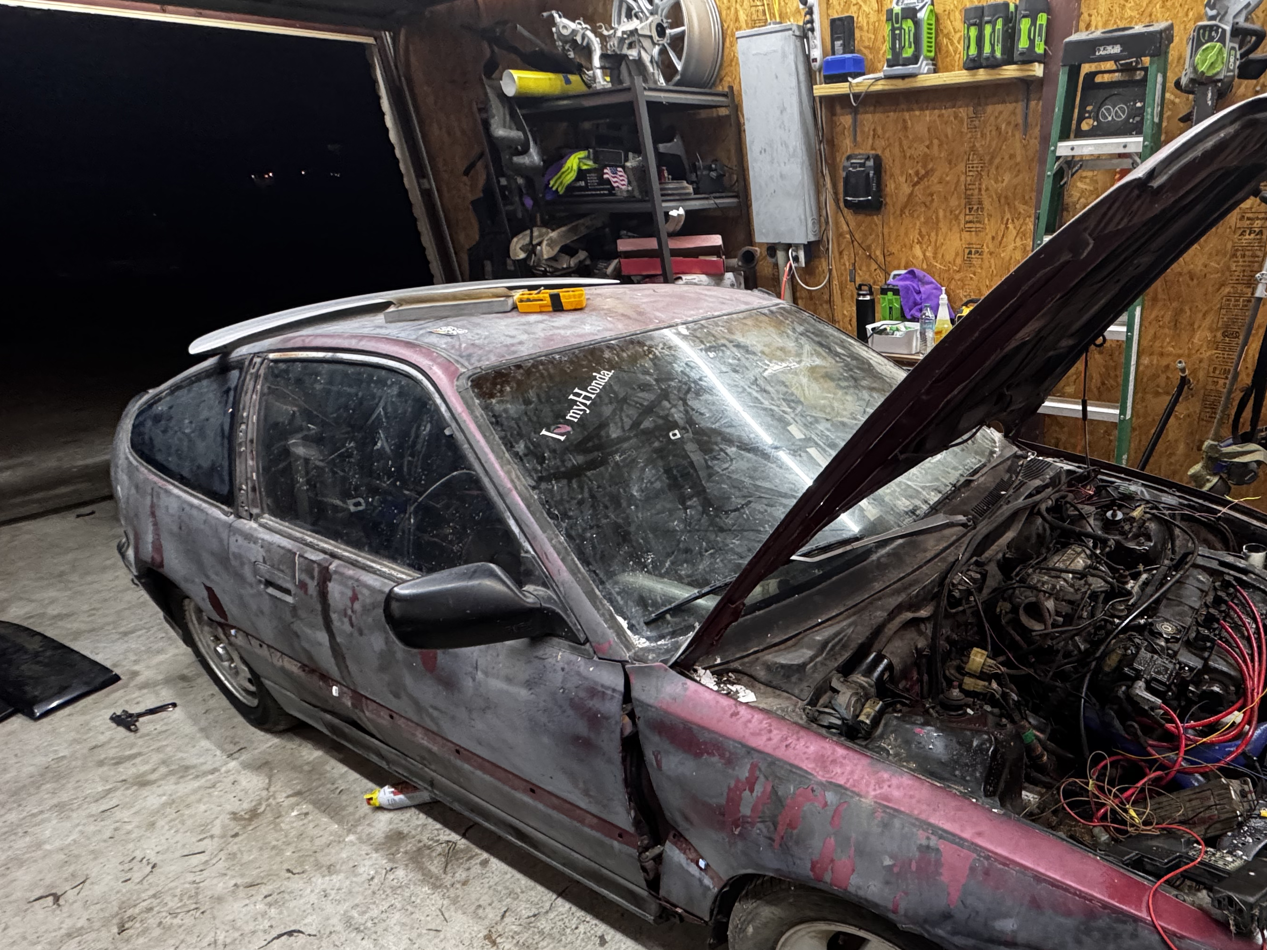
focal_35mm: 21
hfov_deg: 75.8
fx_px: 769
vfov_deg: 61.8
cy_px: 636
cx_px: 871
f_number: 2.2
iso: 500
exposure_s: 1/60
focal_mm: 2.22
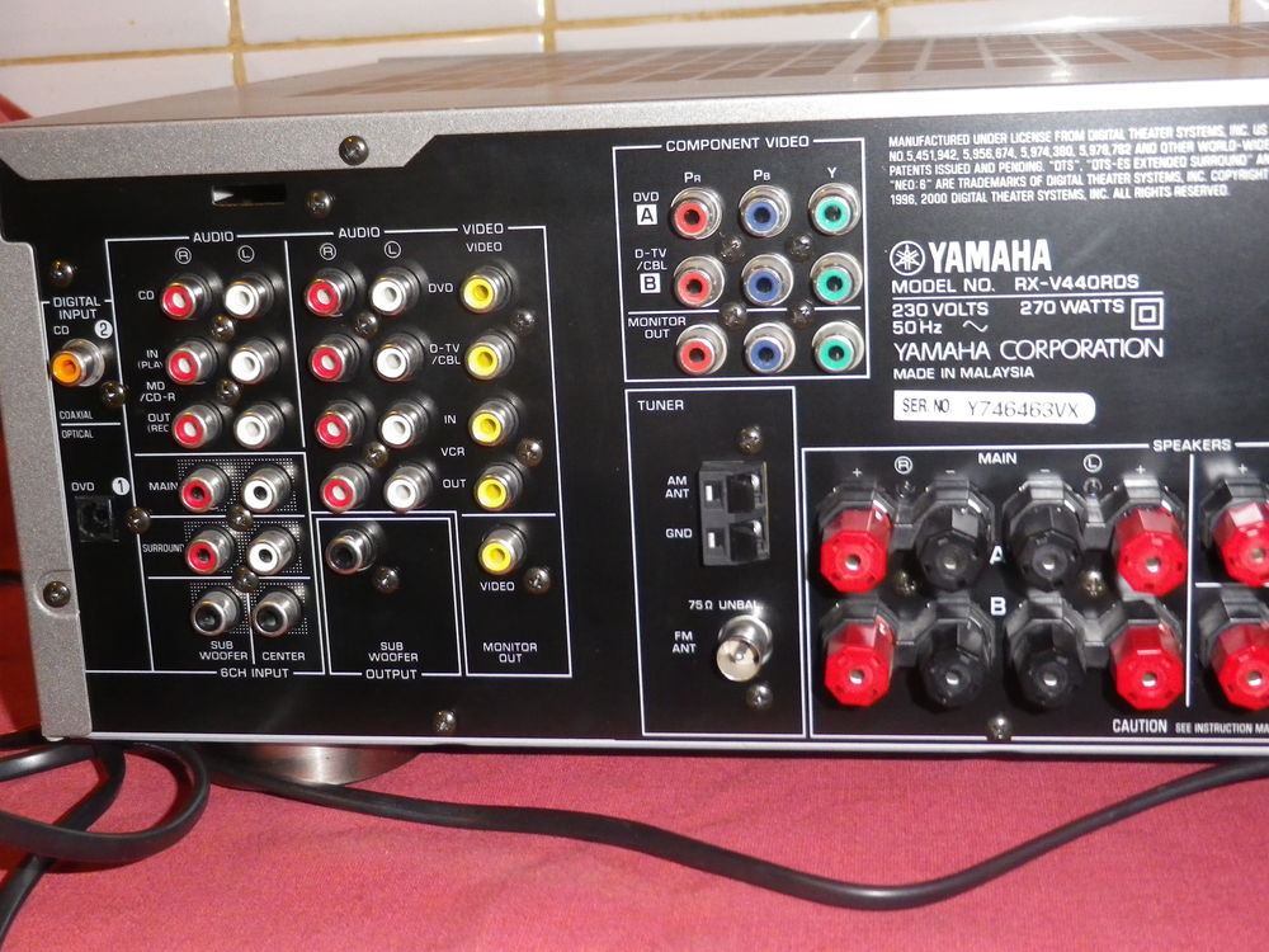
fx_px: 1943
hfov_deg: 36.2
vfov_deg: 27.5
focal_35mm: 53
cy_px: 476
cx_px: 634
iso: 400
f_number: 4.4
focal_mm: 9.5
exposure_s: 1/60
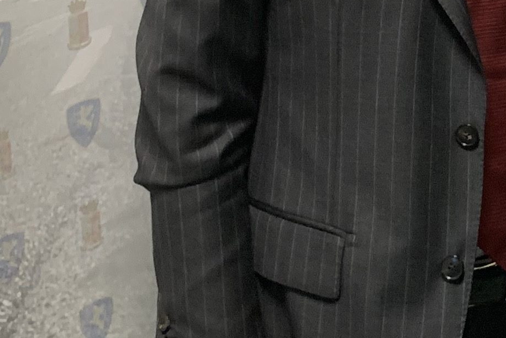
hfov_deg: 16.6
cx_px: 583
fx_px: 1673
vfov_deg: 10.8
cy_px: -277
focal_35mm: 119
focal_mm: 4.25
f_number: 1.8
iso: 200
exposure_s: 1/50
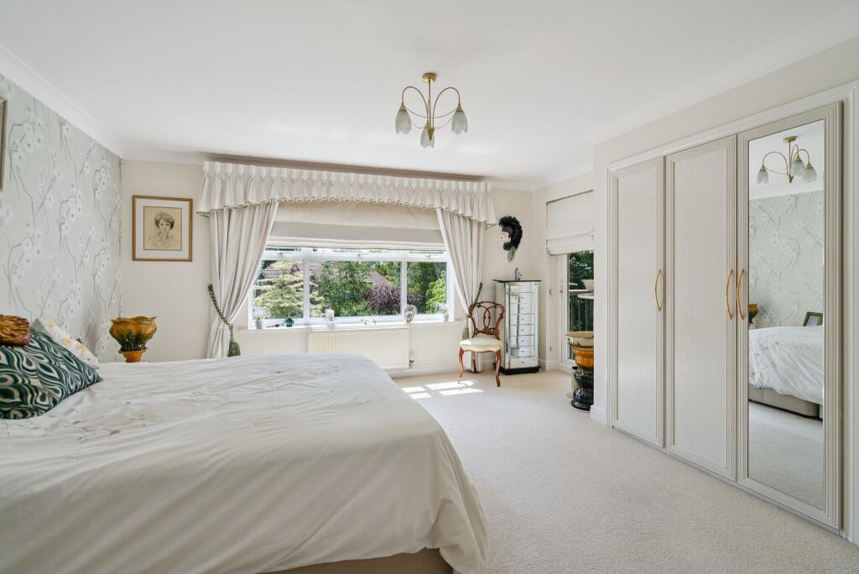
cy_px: 287
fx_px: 382
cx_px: 430
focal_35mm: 16
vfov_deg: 73.8
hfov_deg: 96.7
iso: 640
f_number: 5.6
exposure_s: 1/160
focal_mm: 16
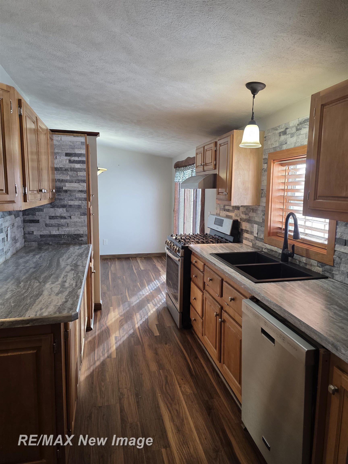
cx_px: 174
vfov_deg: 73.9
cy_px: 232
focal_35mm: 23
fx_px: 308
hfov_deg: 58.9
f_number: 1.7
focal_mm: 6.3
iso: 160
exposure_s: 1/120
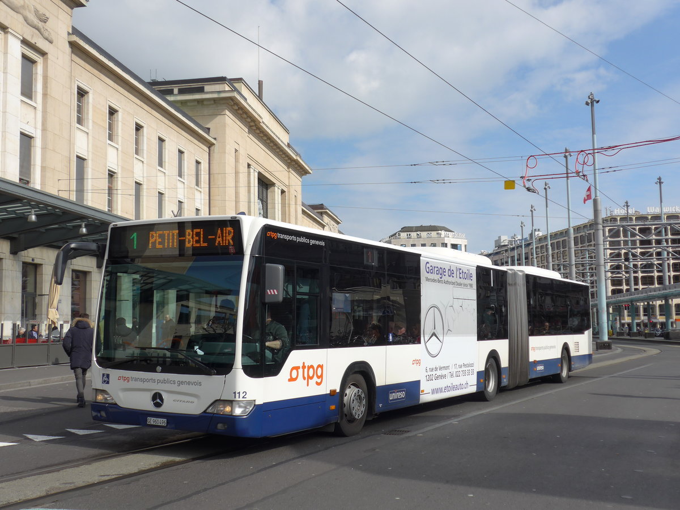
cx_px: 340
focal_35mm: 41
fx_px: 805
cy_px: 255
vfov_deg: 35.1
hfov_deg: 45.8
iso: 80
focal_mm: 8.4
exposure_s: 1/2000
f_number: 2.8
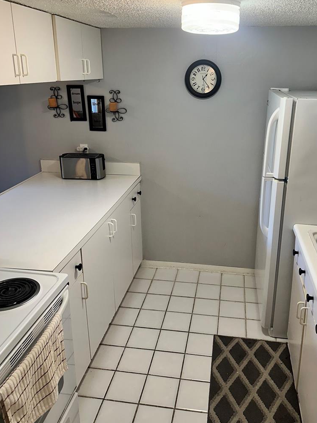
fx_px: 354
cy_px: 178
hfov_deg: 48.0
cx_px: 187
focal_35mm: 29
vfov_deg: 61.3
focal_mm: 6.86
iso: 160
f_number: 1.78
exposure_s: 1/120
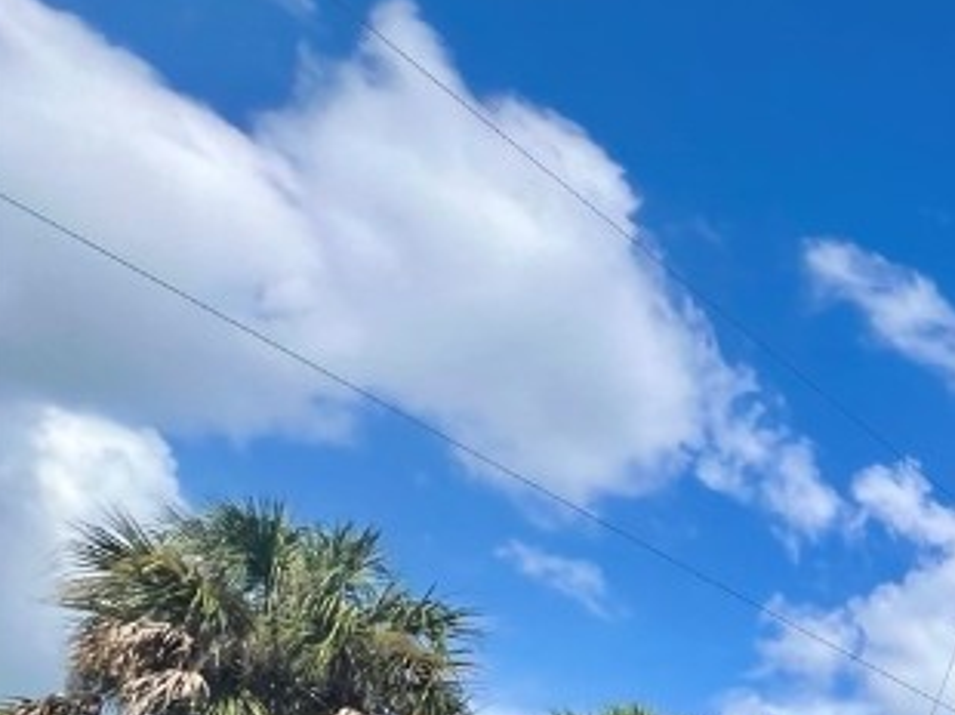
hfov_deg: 25.8
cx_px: 1559
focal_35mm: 43
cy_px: 1008
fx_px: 1185
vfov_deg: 26.5
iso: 32
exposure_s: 1/2481
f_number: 1.8
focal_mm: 1.57
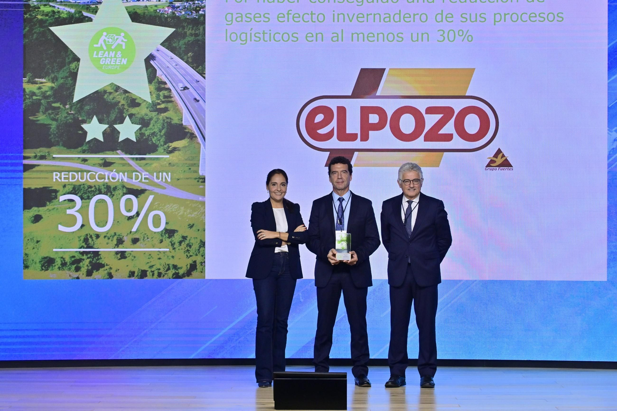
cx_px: 308
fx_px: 2433
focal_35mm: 142
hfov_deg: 14.5
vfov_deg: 9.7
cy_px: 206
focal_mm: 95
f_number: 4
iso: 640
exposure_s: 1/320
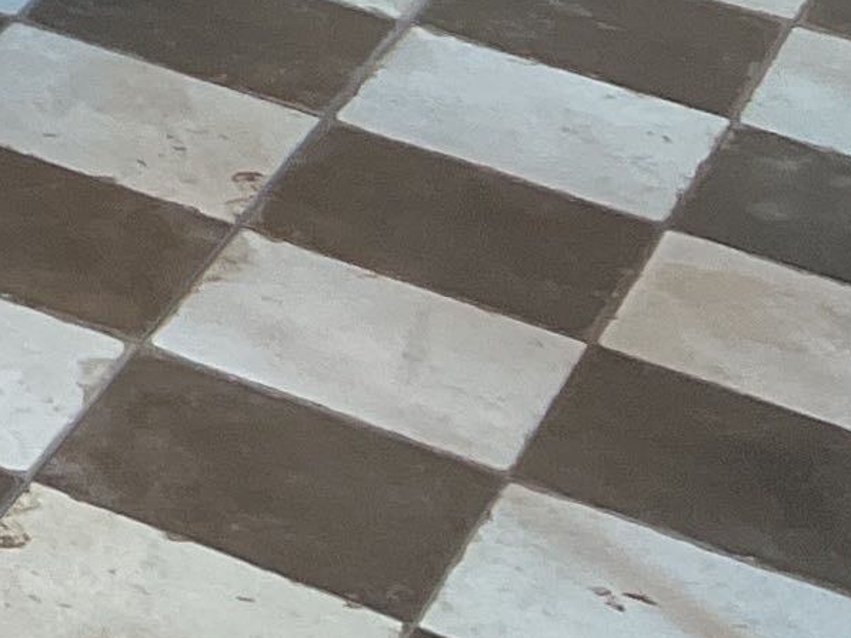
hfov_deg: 8.6
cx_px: -1966
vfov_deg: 7.6
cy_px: -1089
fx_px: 4327
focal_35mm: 176
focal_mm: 5.7
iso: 100
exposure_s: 1/50
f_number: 1.5
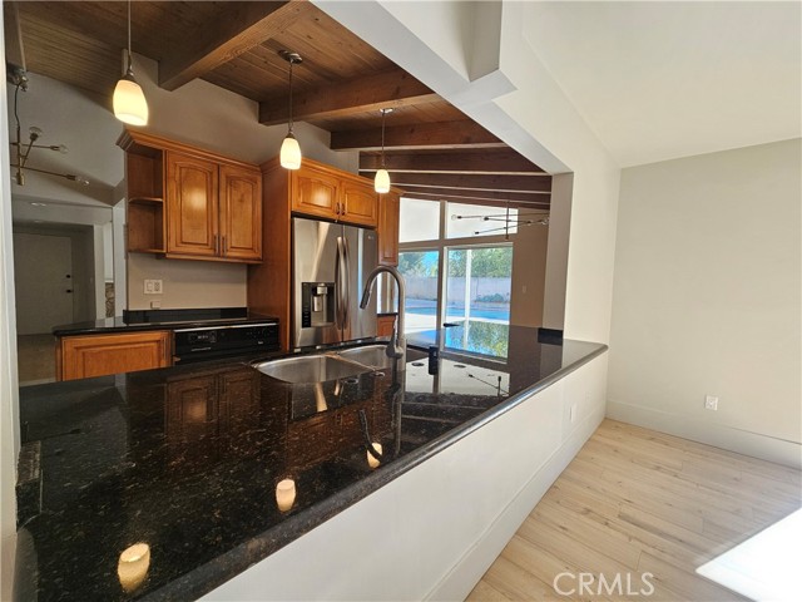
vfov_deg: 89.9
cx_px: 401
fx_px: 301
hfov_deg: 106.2
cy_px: 301
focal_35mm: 13
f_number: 2.2
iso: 64
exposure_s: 1/120
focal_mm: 2.2
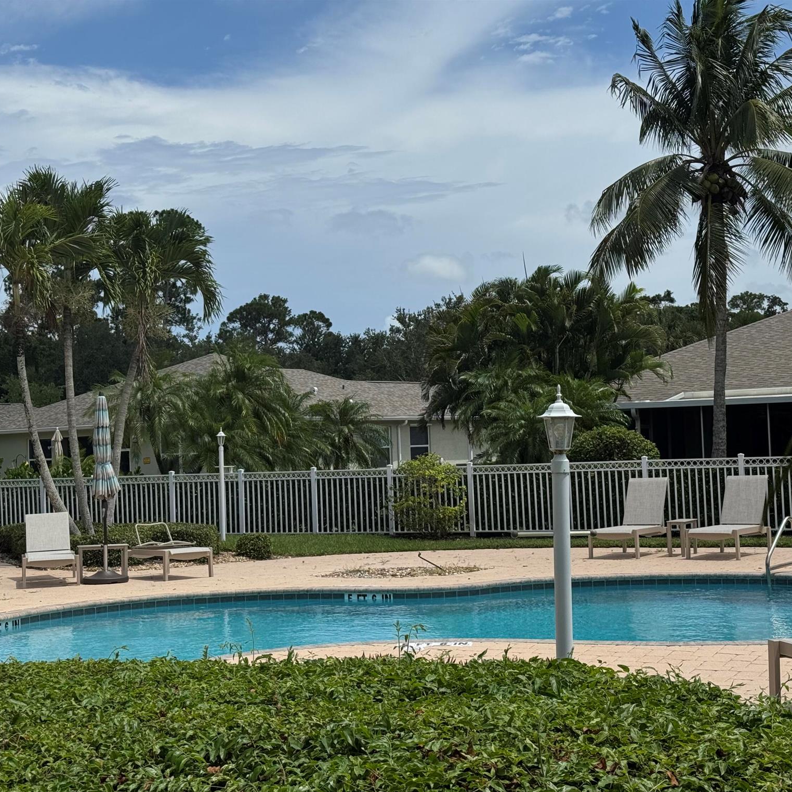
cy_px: 399
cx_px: 383
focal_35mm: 57
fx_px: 1475
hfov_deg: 30.0
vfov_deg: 30.0
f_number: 1.78
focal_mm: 6.76
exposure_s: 1/7937
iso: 80
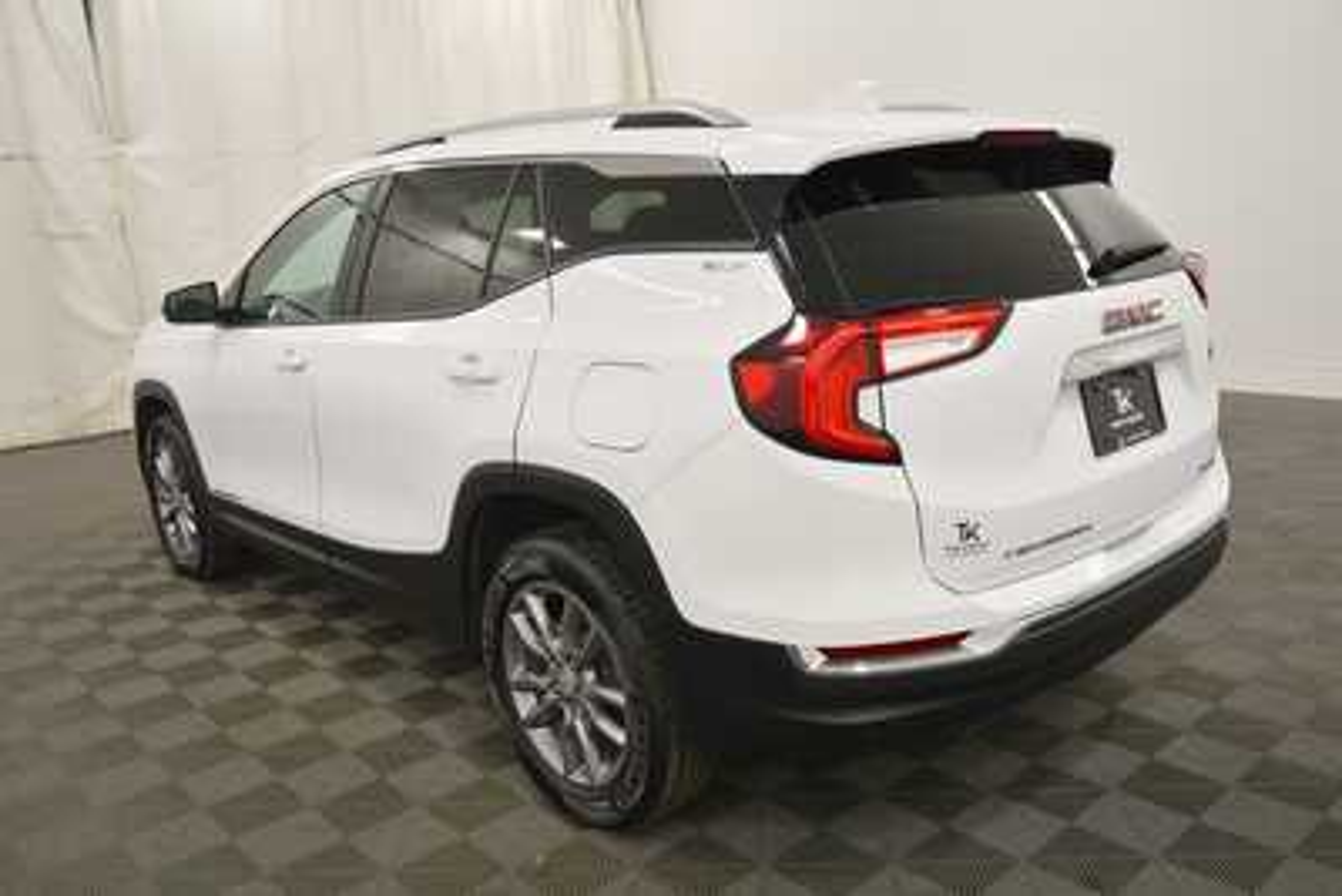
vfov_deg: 43.6
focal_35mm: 30
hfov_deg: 61.9
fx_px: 1119
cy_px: 448
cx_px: 671
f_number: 5.6
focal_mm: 20
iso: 800
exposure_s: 1/200
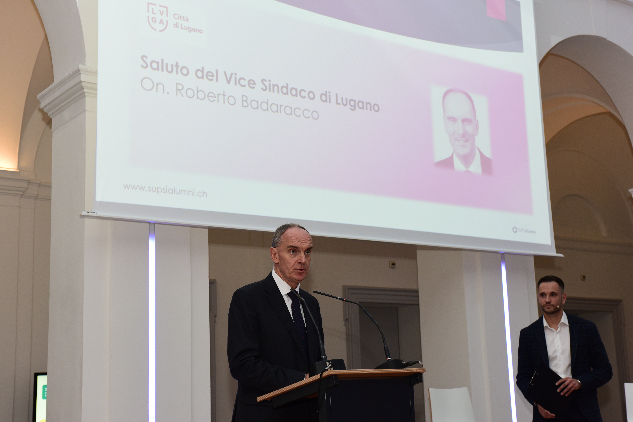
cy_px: 211
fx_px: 985
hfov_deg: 35.6
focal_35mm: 56
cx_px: 316
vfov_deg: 24.2
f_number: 5.6
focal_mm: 56
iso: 500
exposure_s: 1/60
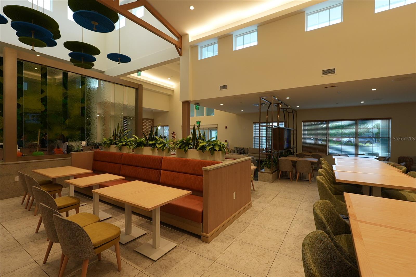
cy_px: 138
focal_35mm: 16
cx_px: 208
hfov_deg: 96.7
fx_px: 185
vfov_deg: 73.8
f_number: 4
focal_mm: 11
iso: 320
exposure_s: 1/160
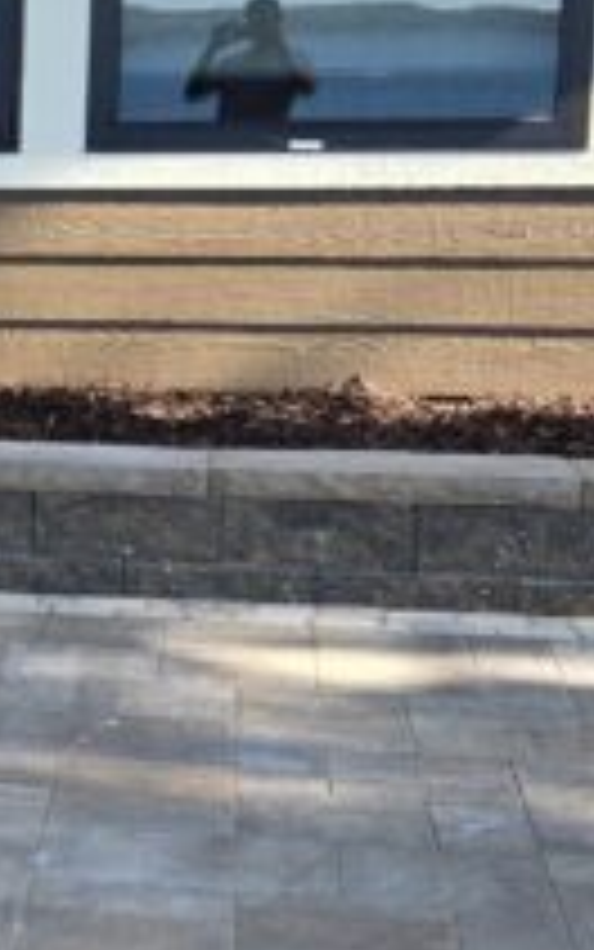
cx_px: -693
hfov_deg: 10.6
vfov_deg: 18.8
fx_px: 2873
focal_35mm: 111
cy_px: 455
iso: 25
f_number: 1.8
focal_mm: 5.4
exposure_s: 1/308
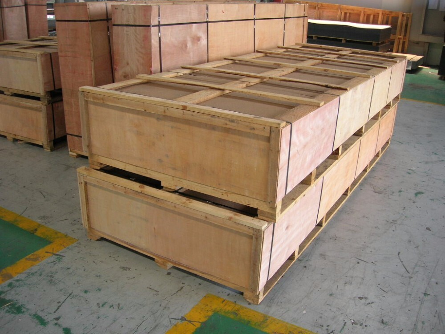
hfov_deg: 54.0
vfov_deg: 41.8
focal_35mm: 34
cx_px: 222
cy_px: 167
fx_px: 437
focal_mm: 5.7
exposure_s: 1/38.2
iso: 50
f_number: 2.9
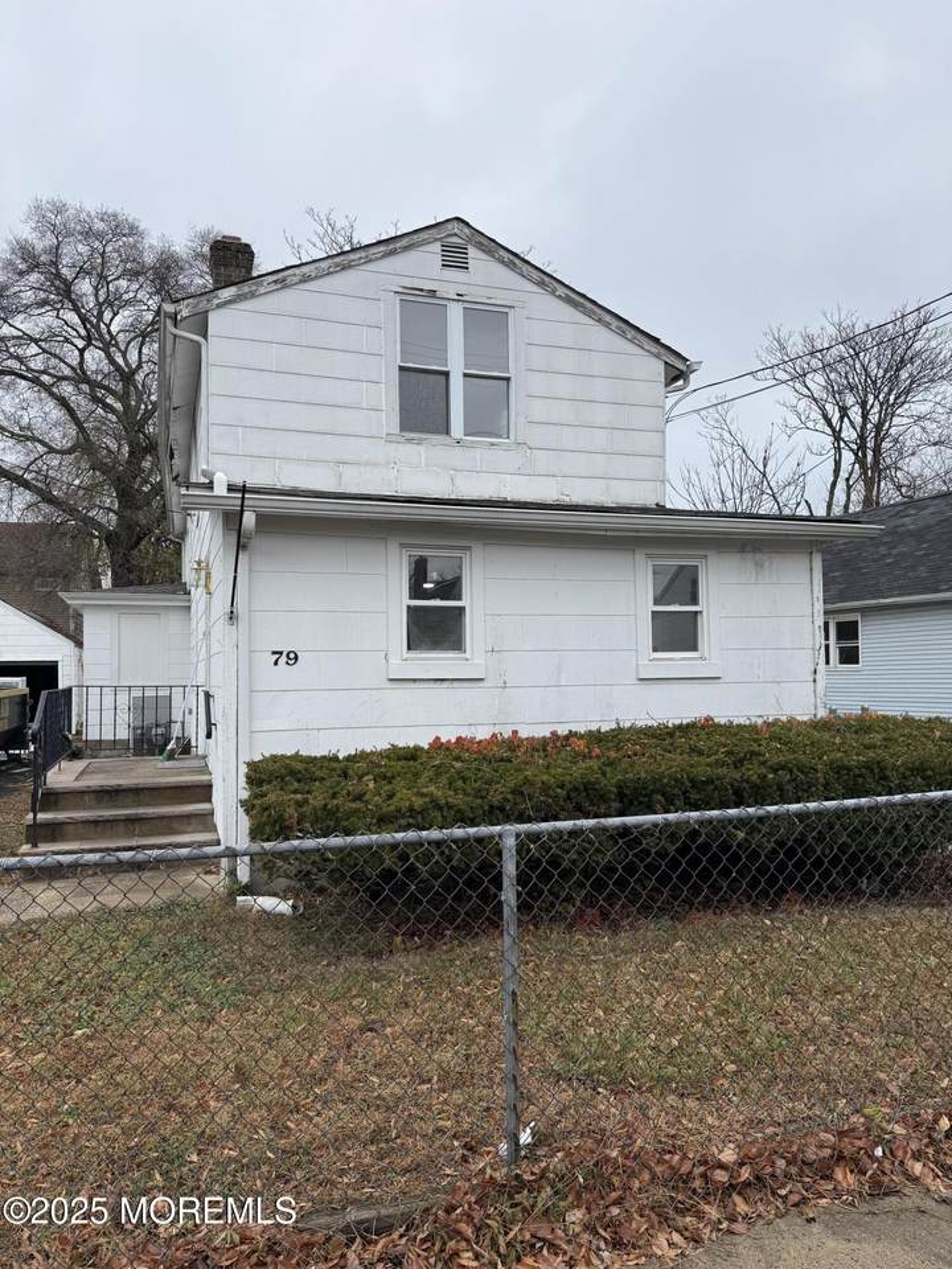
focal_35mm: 24
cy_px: 634
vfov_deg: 71.6
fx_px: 880
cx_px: 476
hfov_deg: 56.8
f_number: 1.78
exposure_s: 1/1553
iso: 80
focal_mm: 6.76
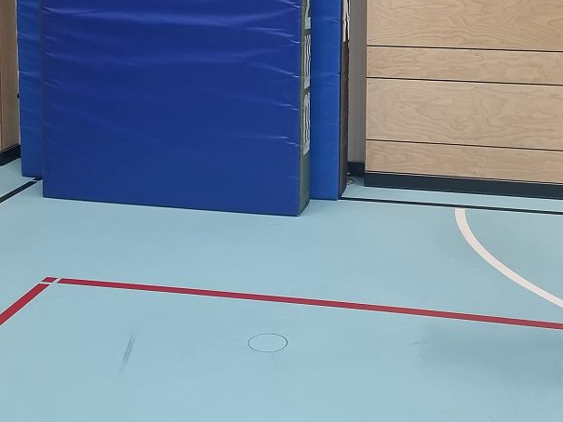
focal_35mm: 55
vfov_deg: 25.4
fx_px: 895
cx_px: 300
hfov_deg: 34.9
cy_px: 7
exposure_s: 1/100
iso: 200
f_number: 1.8
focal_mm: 5.4
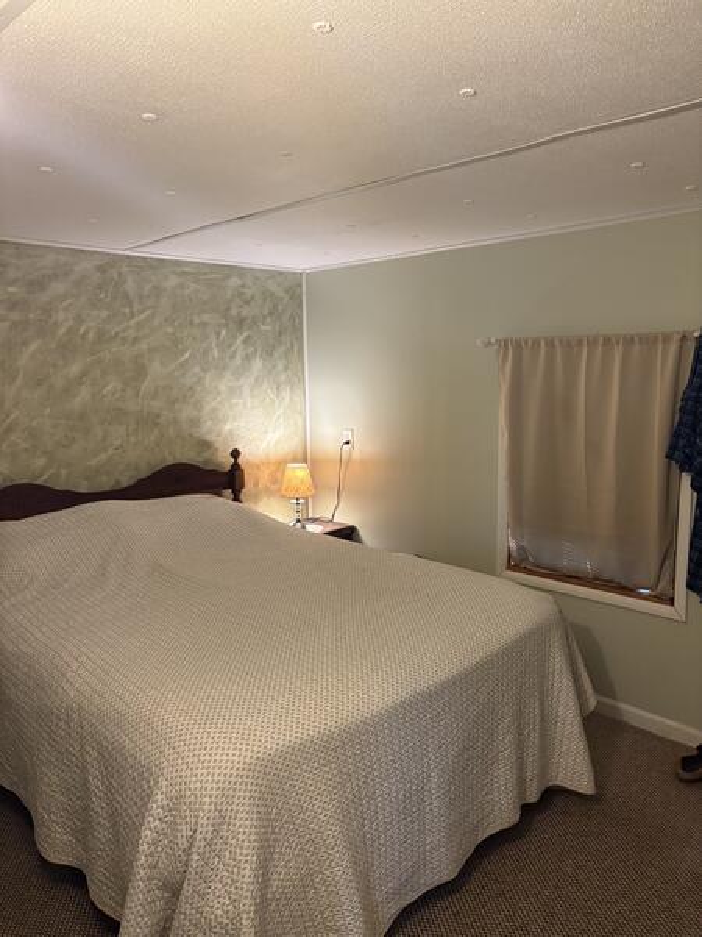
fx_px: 703
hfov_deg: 53.1
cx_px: 351
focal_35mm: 26
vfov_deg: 67.3
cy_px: 468
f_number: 1.6
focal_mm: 5.96
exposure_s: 1/60
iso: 320
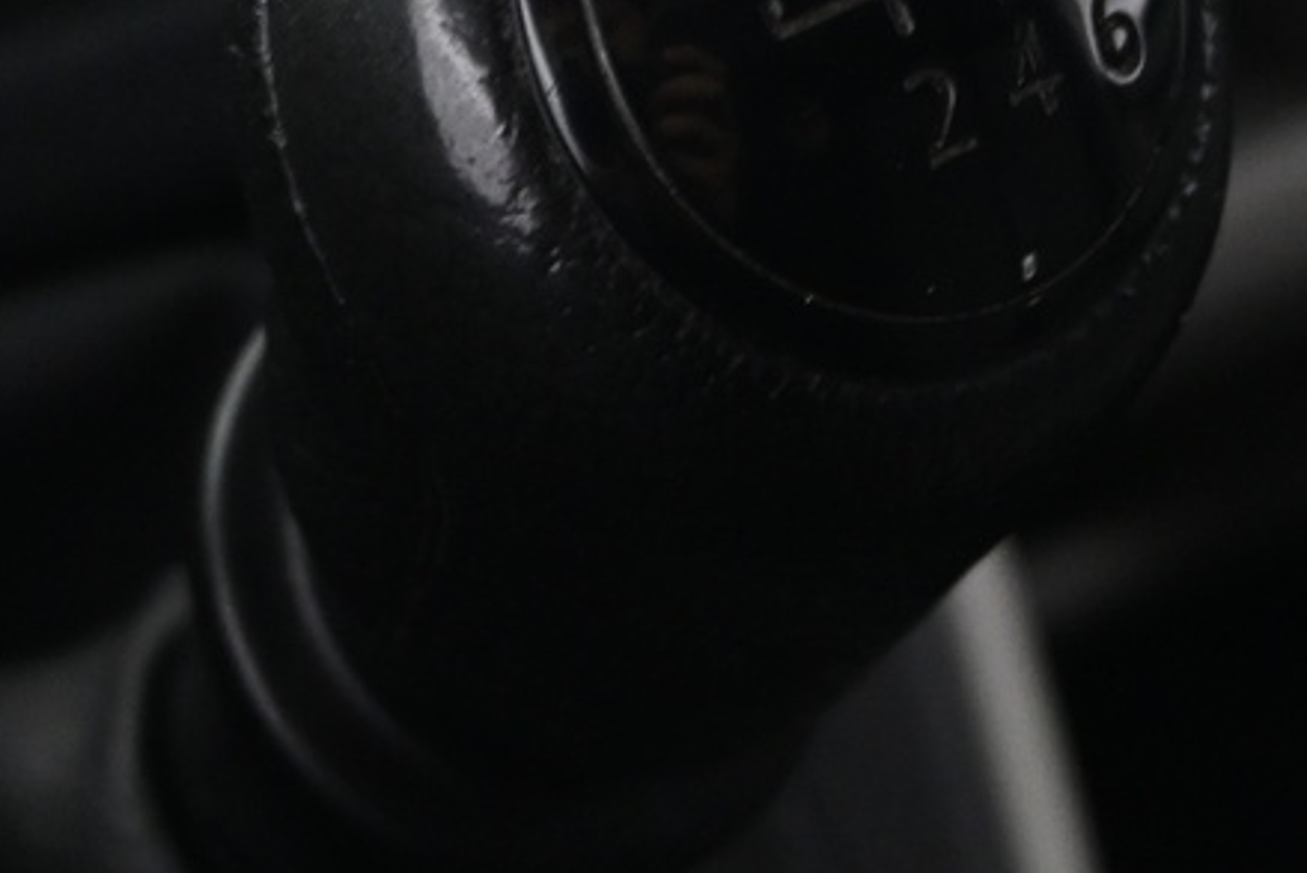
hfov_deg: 17.2
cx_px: 843
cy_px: 137
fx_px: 4319
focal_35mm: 119
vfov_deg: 11.5
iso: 1600
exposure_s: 1/10
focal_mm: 21.5
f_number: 4
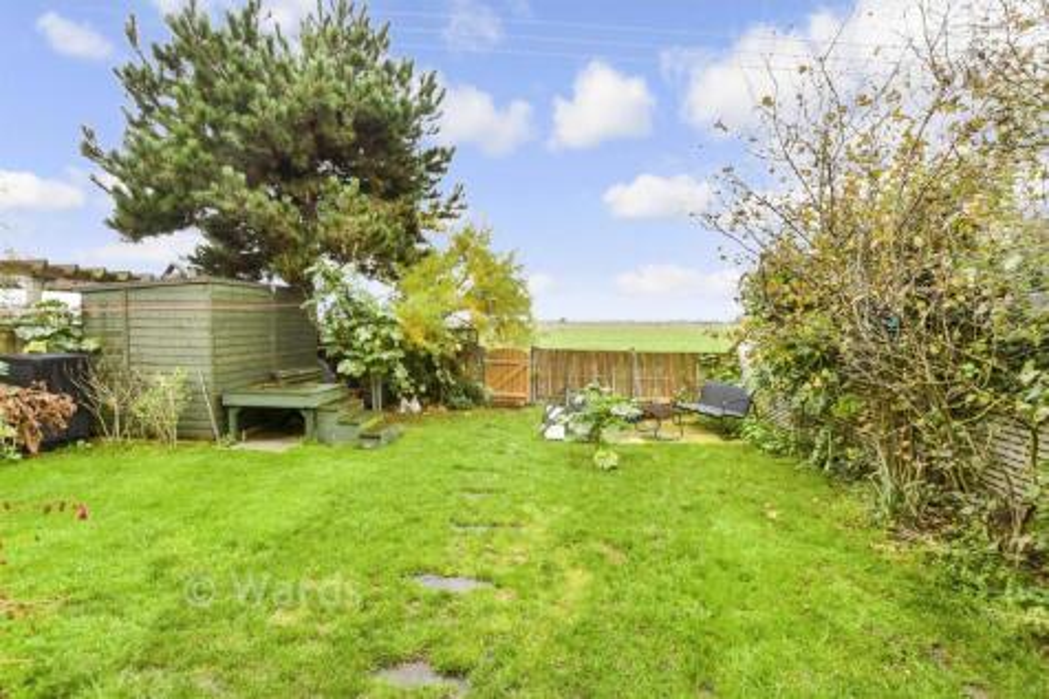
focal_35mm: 15
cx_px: 524
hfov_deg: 100.4
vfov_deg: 77.3
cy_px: 350
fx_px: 437
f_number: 6.3
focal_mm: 10
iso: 160
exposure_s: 1/15
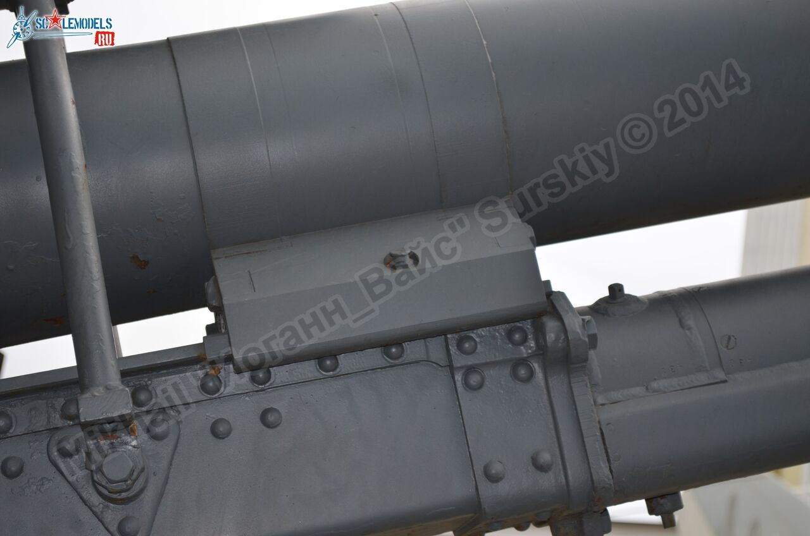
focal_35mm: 82
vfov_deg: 16.5
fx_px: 1853
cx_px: 405
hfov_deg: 24.7
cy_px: 268
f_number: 5.6
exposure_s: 1/200
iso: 100
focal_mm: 55
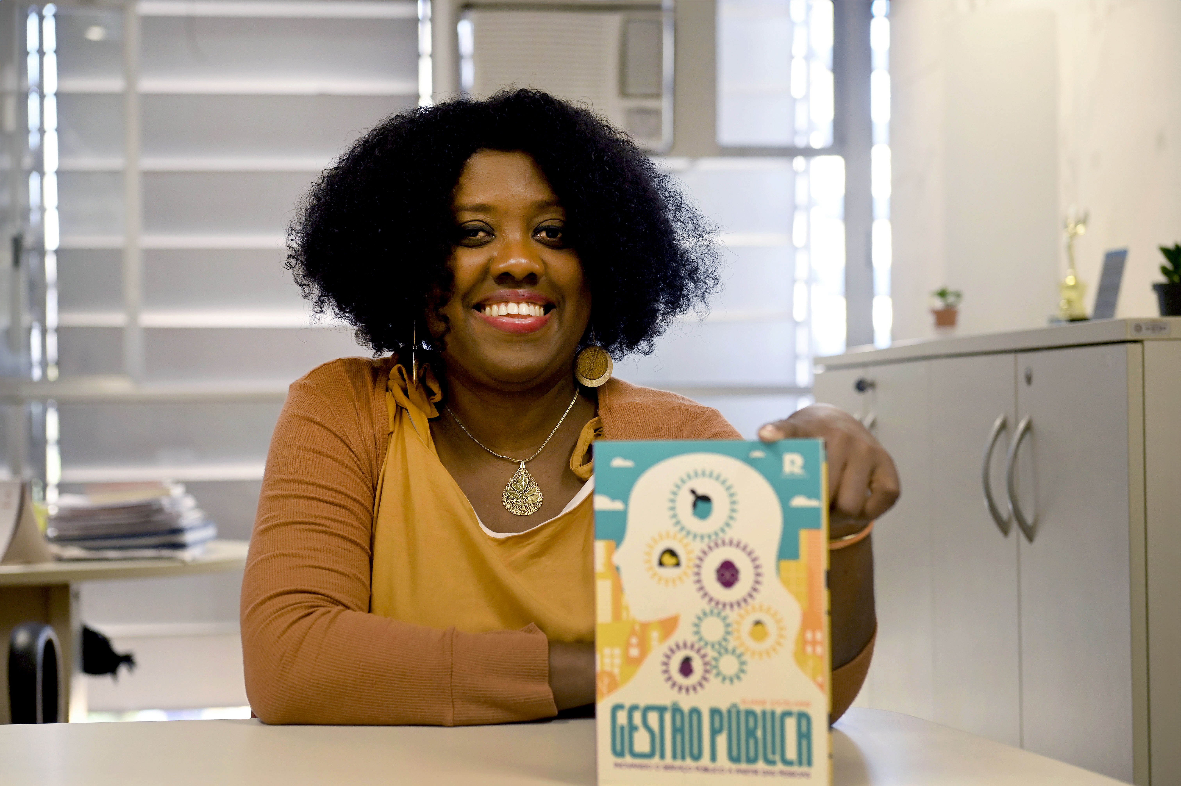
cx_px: 590
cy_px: 393
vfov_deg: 19.4
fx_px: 2295
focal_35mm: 70
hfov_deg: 28.9
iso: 1600
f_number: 4.5
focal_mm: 70
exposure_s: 1/125
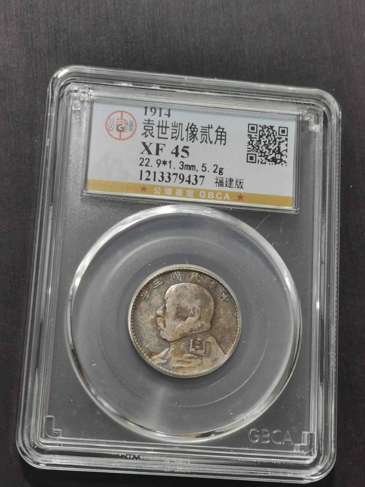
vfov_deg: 27.8
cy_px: 244
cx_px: 182
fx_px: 984
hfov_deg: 21.0
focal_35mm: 70
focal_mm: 5.58
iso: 64
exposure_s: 1/100
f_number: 1.8
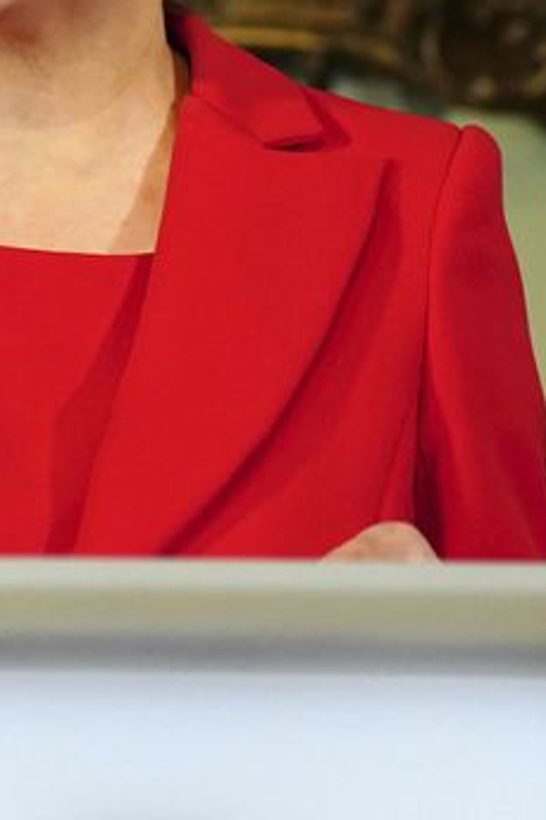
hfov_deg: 3.6
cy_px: 324
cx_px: 474
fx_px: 8585
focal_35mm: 377
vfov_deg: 5.5
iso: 2500
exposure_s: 1/250
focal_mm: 108
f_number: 2.8
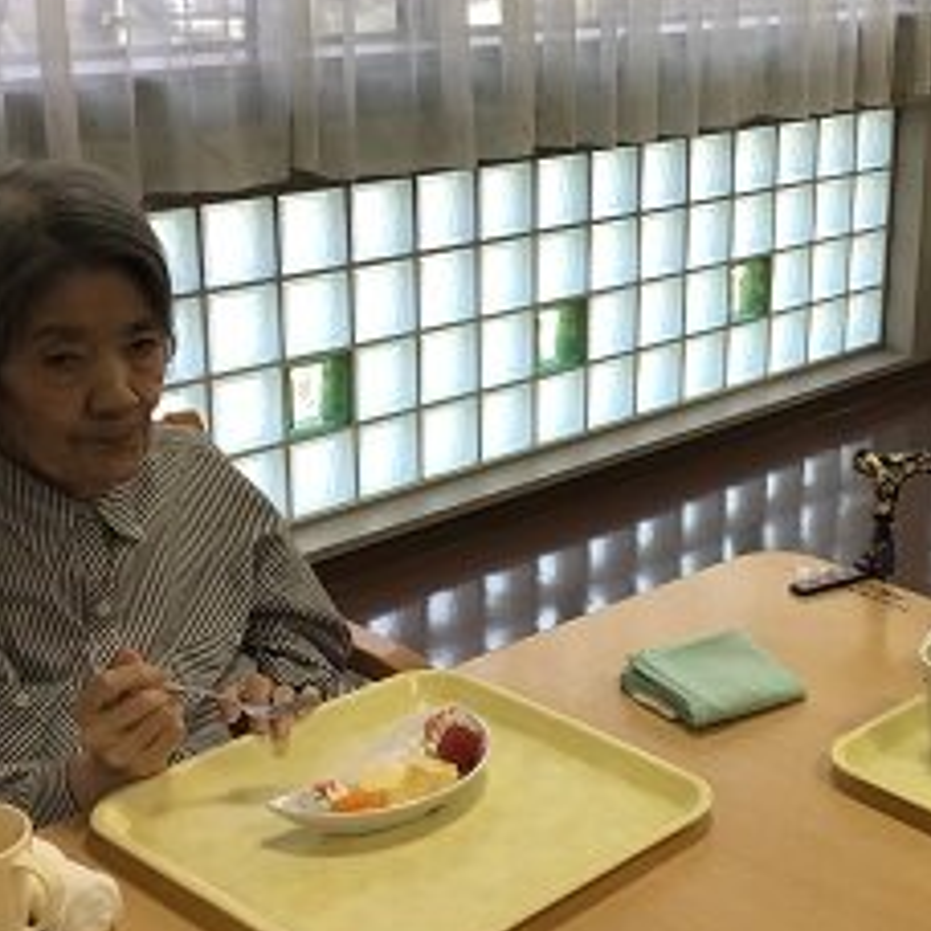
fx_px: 1826
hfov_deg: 27.8
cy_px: 435
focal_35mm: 60
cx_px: 792
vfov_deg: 28.6
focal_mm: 3.3
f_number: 2.4
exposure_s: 1/60
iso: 32
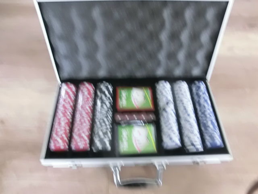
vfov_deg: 56.8
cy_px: 97
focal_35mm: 24
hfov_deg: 71.6
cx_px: 129
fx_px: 179
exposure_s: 1/10
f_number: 3
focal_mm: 4.24
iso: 800
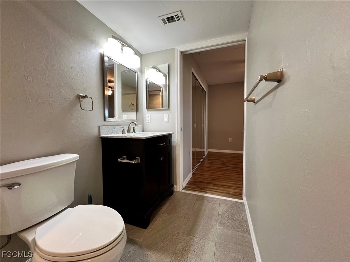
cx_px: 175
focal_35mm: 13
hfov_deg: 106.2
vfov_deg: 89.9
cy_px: 131
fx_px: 131
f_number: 1.8
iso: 160
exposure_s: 1/60
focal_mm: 1.57
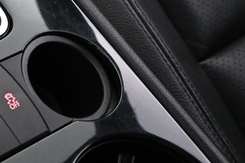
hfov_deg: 20.0
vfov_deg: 15.1
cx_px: -116
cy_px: -4
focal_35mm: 89
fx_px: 605
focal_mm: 16
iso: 4500
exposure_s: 1/60
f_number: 3.5
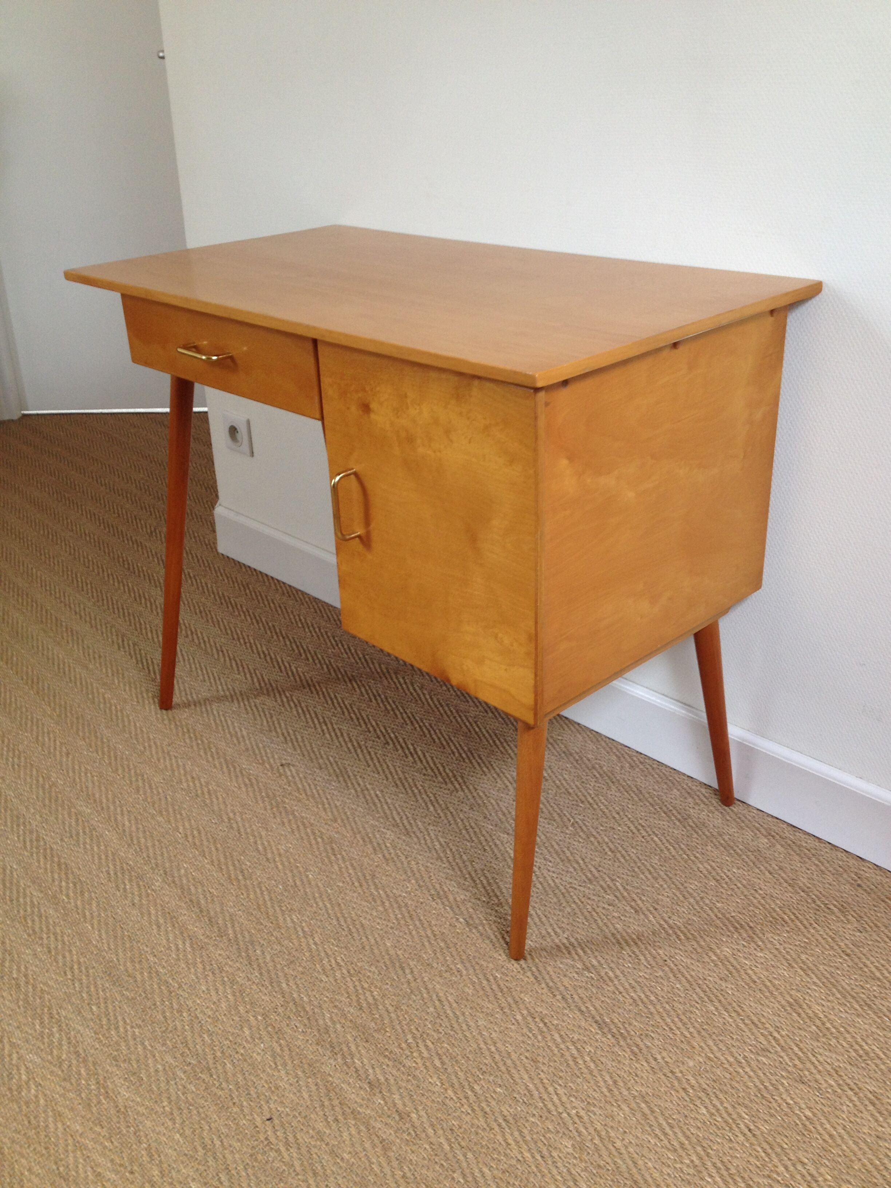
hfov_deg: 40.7
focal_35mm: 35
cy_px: 594
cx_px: 446
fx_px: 1201
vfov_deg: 52.6
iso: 64
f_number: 2.4
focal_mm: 4.28
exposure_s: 1/20
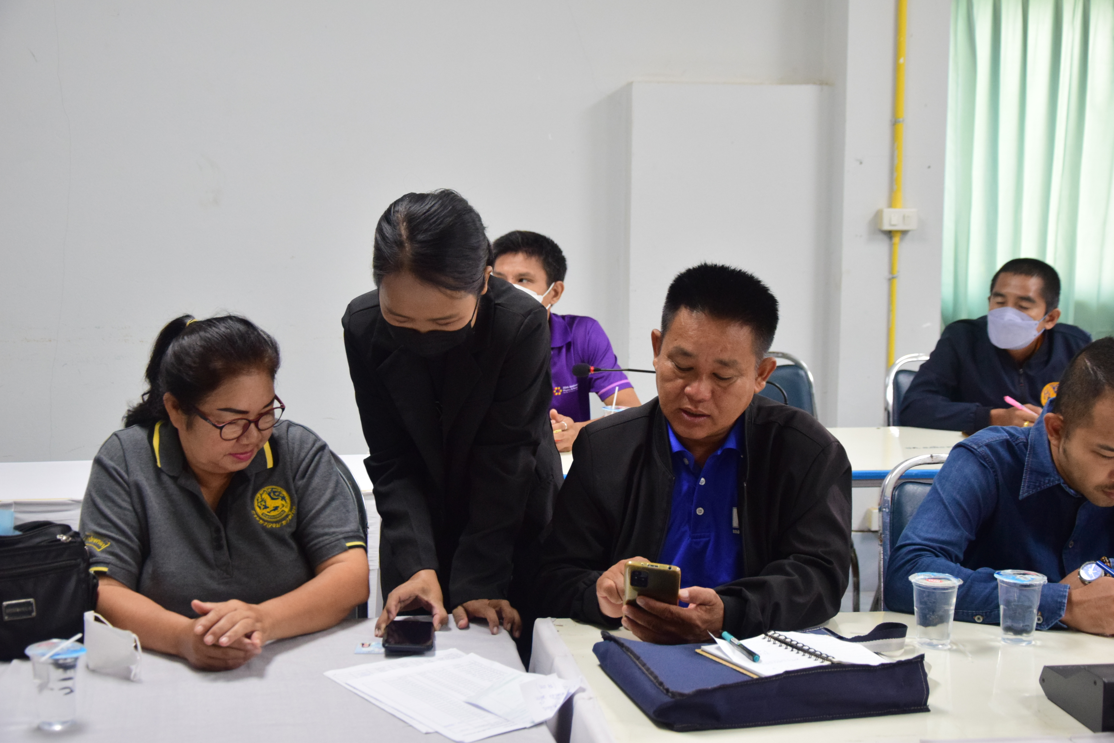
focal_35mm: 51
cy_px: 372
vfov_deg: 26.5
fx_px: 1578
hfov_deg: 38.9
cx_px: 557
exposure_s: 1/60
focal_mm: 34
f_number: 4.5
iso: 1600
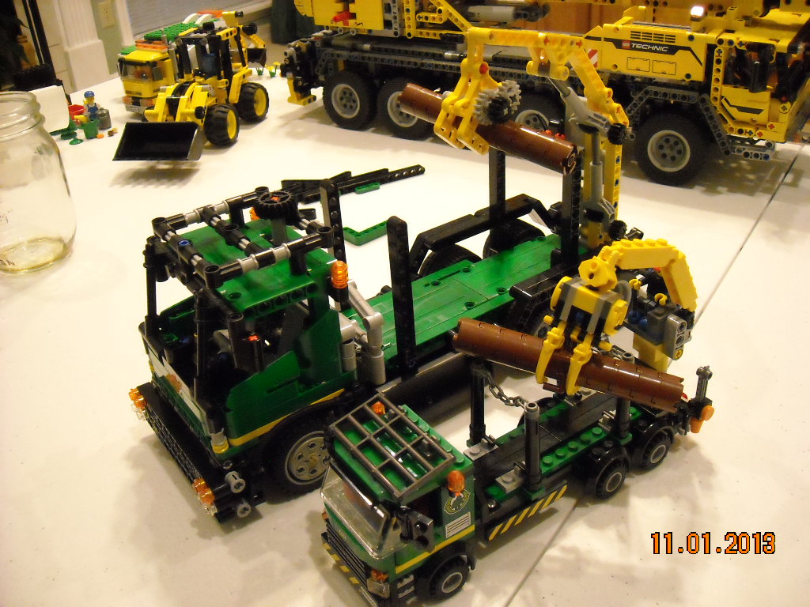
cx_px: 405
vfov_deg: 40.7
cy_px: 304
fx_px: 819
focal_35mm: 35
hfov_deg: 52.6
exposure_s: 1/35
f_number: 2.8
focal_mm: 5.7
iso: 800
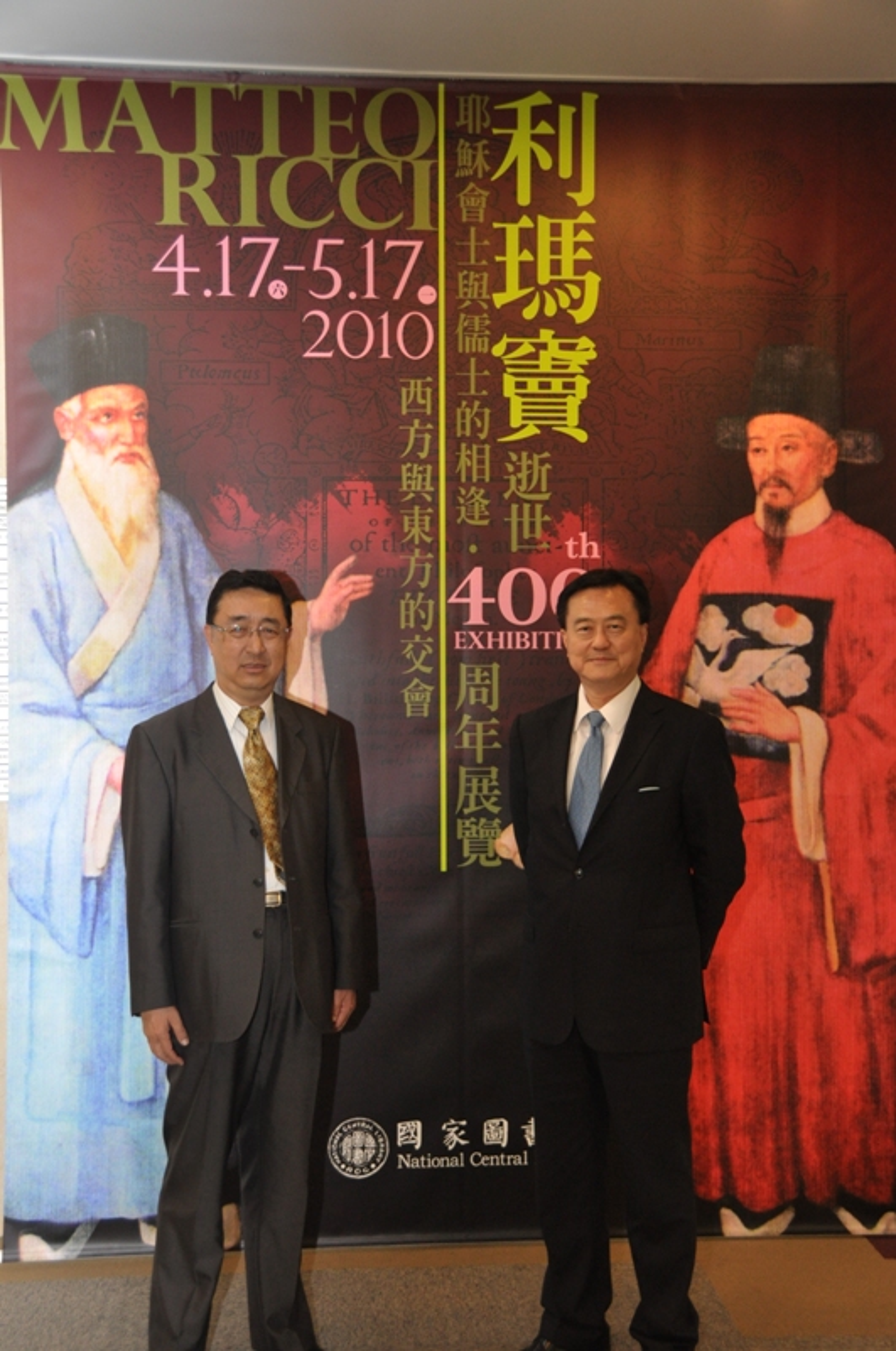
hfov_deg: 28.9
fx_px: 1741
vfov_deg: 42.4
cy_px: 676
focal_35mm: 46
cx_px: 448
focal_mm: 31
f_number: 4
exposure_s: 1/30
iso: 800
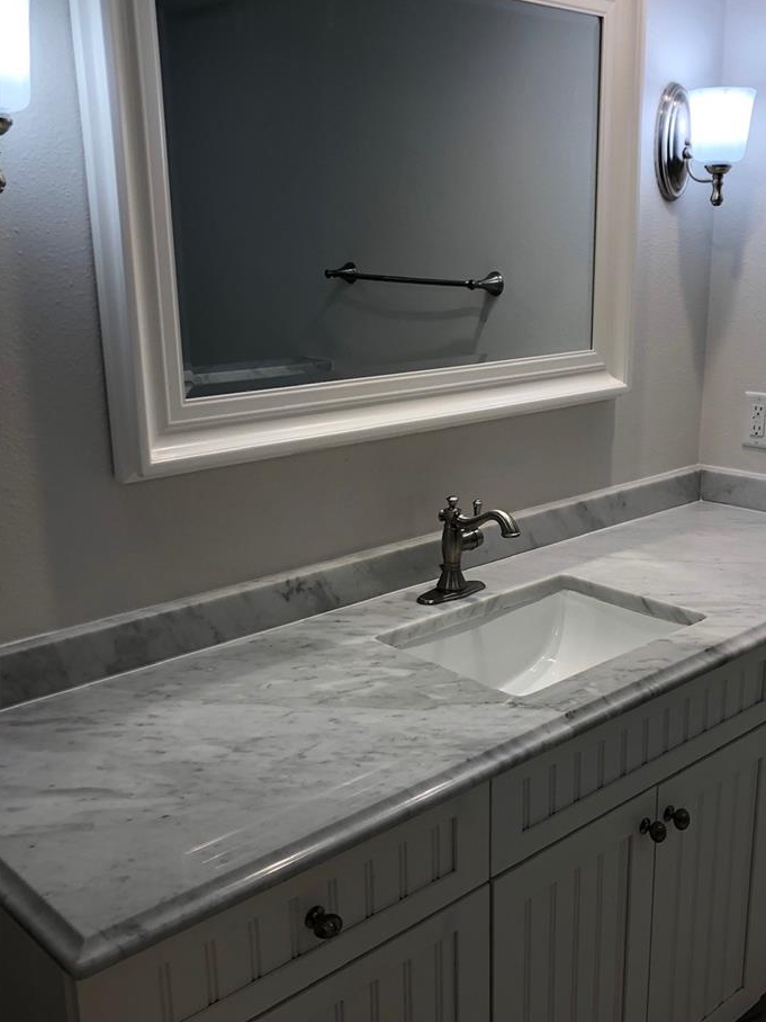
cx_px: 499
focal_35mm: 37
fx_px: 1092
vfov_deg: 50.1
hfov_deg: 38.3
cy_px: 527
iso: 50
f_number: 1.8
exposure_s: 1/120
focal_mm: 3.99
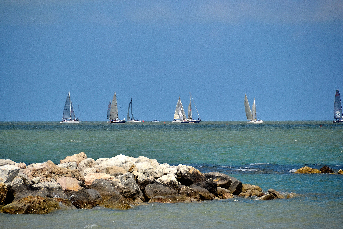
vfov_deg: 4.6
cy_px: 114
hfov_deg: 6.9
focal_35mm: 300
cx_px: 172
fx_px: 2858
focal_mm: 200
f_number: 5.6
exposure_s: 1/2000
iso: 200
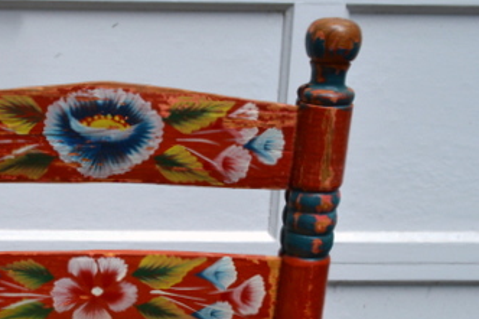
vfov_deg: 23.4
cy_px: 250
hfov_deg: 34.2
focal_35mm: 57
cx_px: 108
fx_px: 758
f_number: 5.6
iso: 220
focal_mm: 18
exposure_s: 1/125
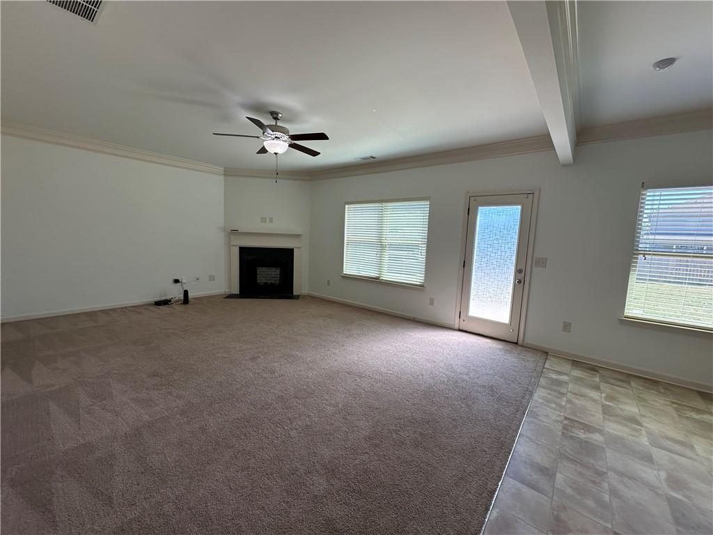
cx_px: 356
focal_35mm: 14
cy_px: 268
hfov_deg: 102.1
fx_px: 288
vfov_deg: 85.7
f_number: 2.2
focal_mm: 2.22
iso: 40
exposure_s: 1/159
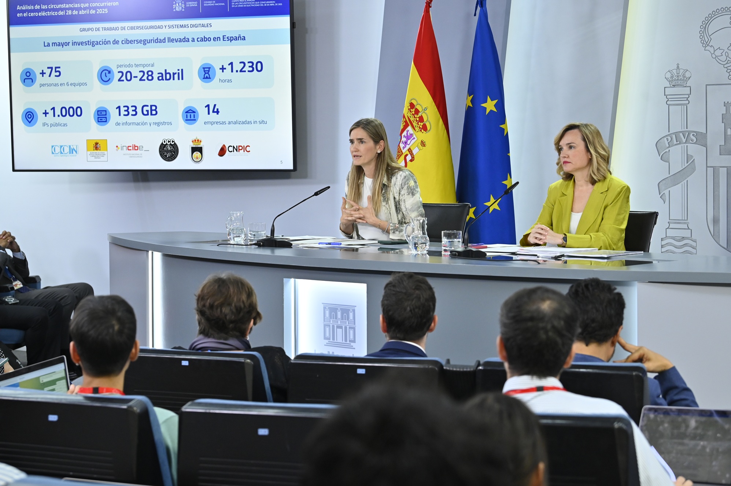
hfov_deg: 24.8
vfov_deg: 16.6
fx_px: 1664
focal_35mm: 82
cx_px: 366
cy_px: 243
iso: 2000
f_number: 5.6
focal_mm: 82
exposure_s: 1/200
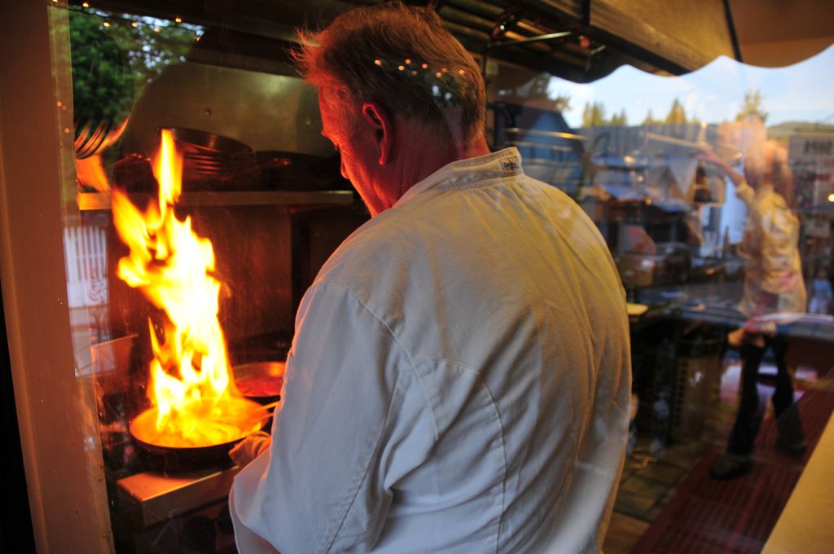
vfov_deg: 47.8
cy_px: 277
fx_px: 625
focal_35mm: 27
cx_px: 417
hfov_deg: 67.4
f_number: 3.5
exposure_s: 1/50
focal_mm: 18
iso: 250
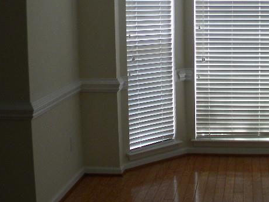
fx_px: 482
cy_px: 54
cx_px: 238
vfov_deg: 23.5
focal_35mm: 62
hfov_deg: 30.0
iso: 167
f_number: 3.5
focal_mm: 5
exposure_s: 1/55.3
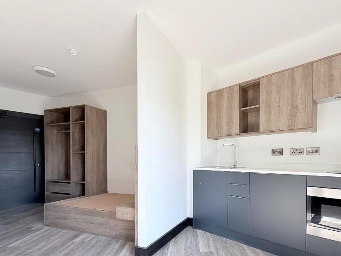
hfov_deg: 83.8
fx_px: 187
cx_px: 201
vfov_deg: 67.4
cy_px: 163
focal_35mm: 19
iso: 50
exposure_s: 1/137
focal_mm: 2.22
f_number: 2.2
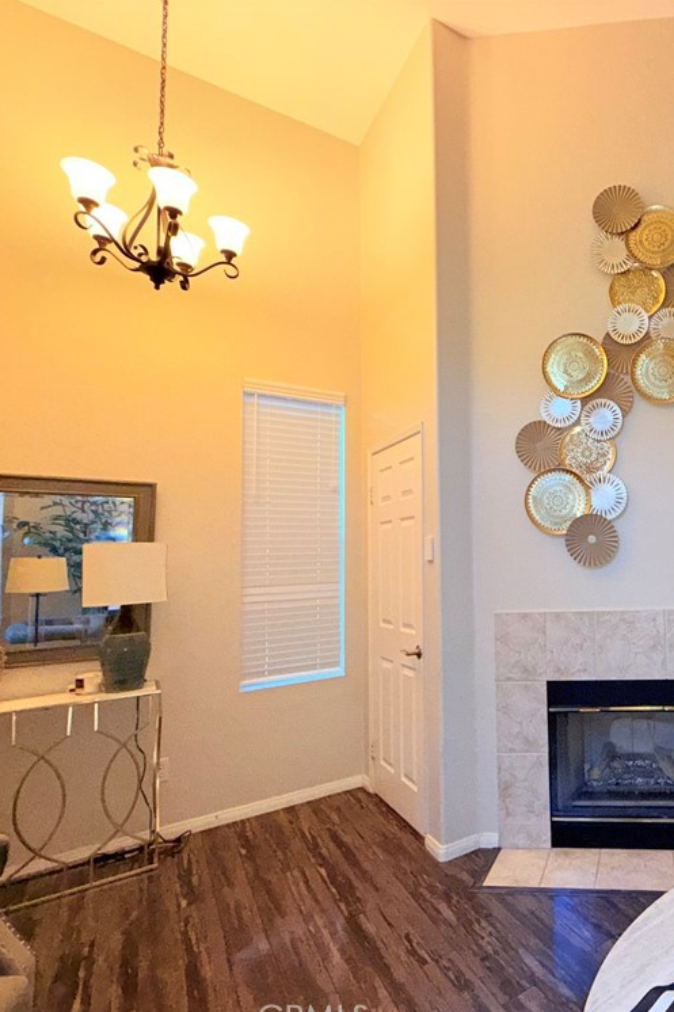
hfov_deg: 54.2
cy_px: 515
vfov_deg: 84.0
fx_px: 562
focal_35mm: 20
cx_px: 603
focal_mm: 2.22
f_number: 2.2
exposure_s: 1/60
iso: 100
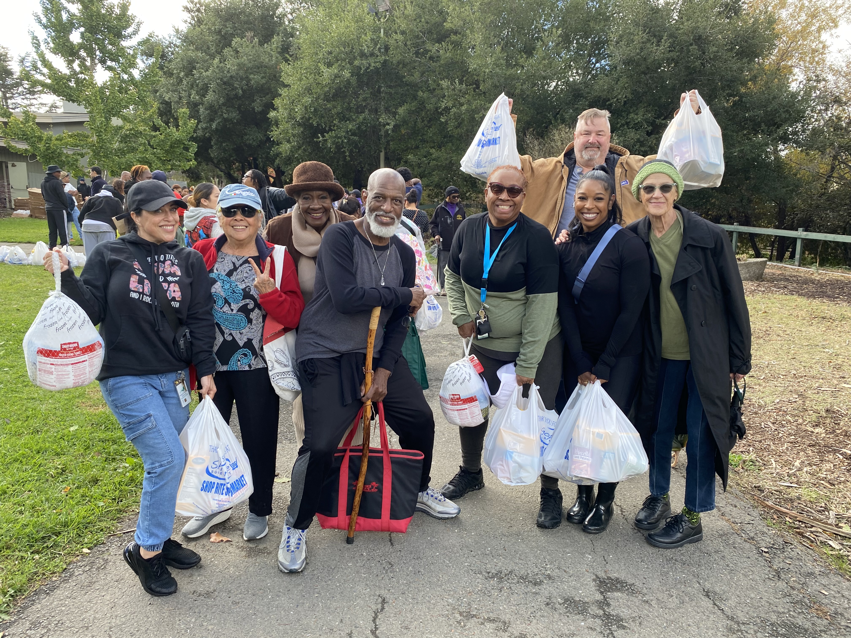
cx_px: 426
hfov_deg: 67.3
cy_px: 319
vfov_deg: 53.1
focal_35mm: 26
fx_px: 639
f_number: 1.8
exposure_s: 1/244
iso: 32
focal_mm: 4.25
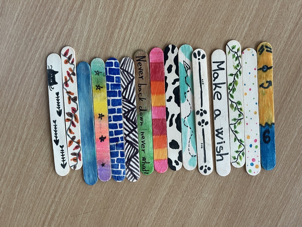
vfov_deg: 53.1
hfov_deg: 67.3
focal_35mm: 26
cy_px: 114
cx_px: 151
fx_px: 227
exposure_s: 1/86
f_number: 1.6
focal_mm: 5.1
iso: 125
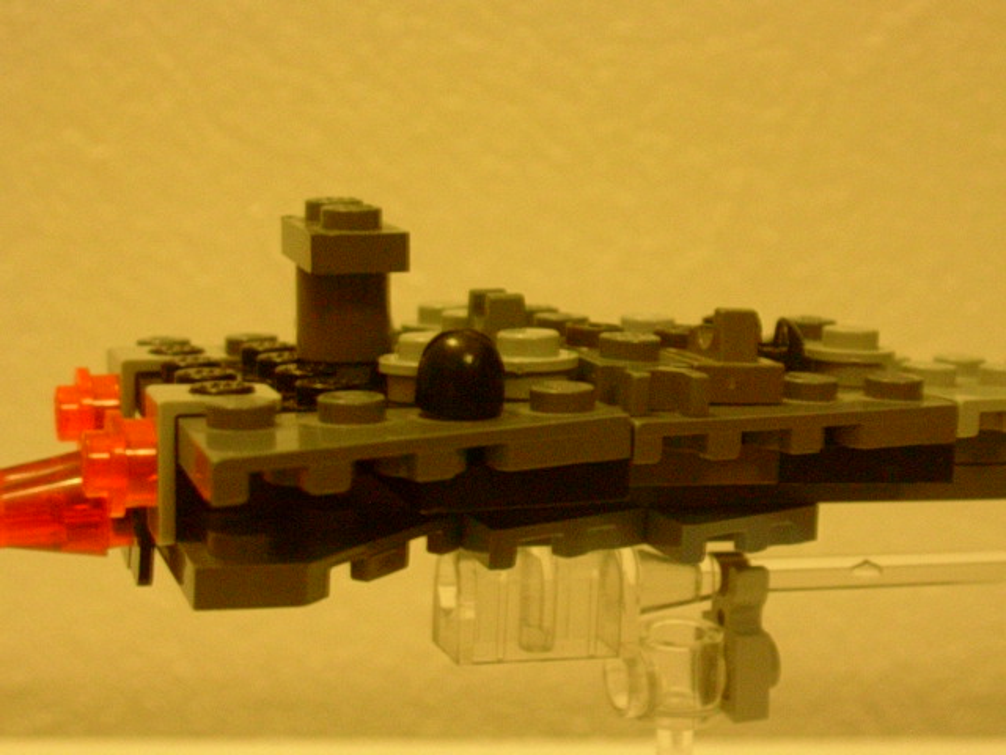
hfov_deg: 29.0
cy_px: 378
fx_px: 1947
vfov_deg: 21.9
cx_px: 503
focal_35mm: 67
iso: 200
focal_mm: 10.2
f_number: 3.6
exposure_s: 1/2.9
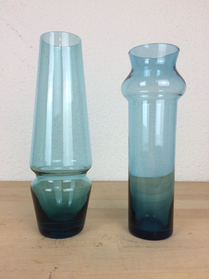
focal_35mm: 29
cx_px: 104
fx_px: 233
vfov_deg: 61.7
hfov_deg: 48.2
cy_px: 140
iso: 50
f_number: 2.2
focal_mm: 4.15
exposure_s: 1/100
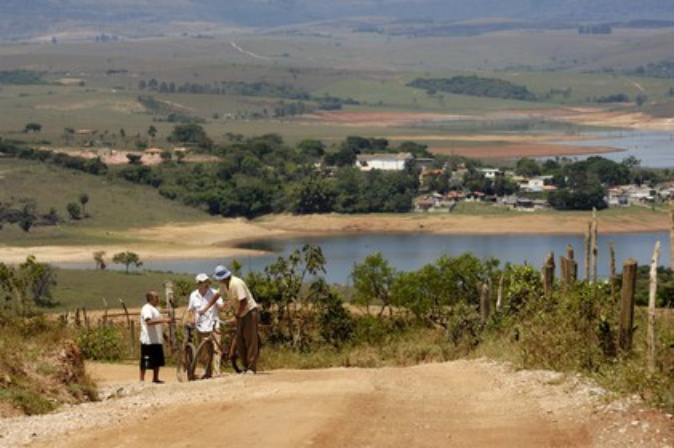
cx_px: 337
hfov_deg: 10.2
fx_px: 3788
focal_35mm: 202
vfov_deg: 6.8
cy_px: 224
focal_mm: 135
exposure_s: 1/320
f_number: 7.1
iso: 100
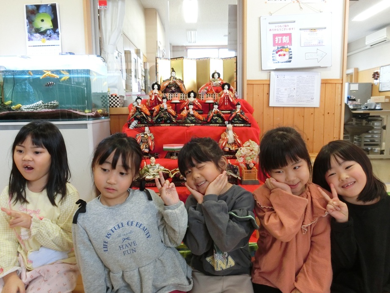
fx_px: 282
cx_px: 195
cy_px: 146
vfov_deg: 54.9
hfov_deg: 69.4
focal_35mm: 25
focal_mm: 4.5
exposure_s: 1/30
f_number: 3.5
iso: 400
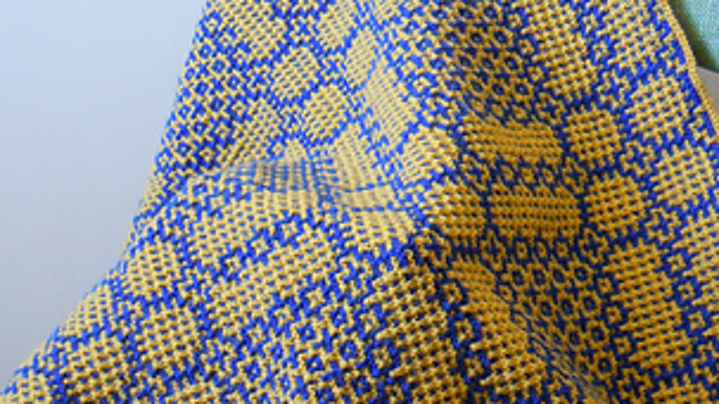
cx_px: 350
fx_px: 1029
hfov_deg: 38.5
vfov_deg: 21.8
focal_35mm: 54
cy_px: 349
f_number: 3.5
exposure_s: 1/30
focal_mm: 5.4
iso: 400
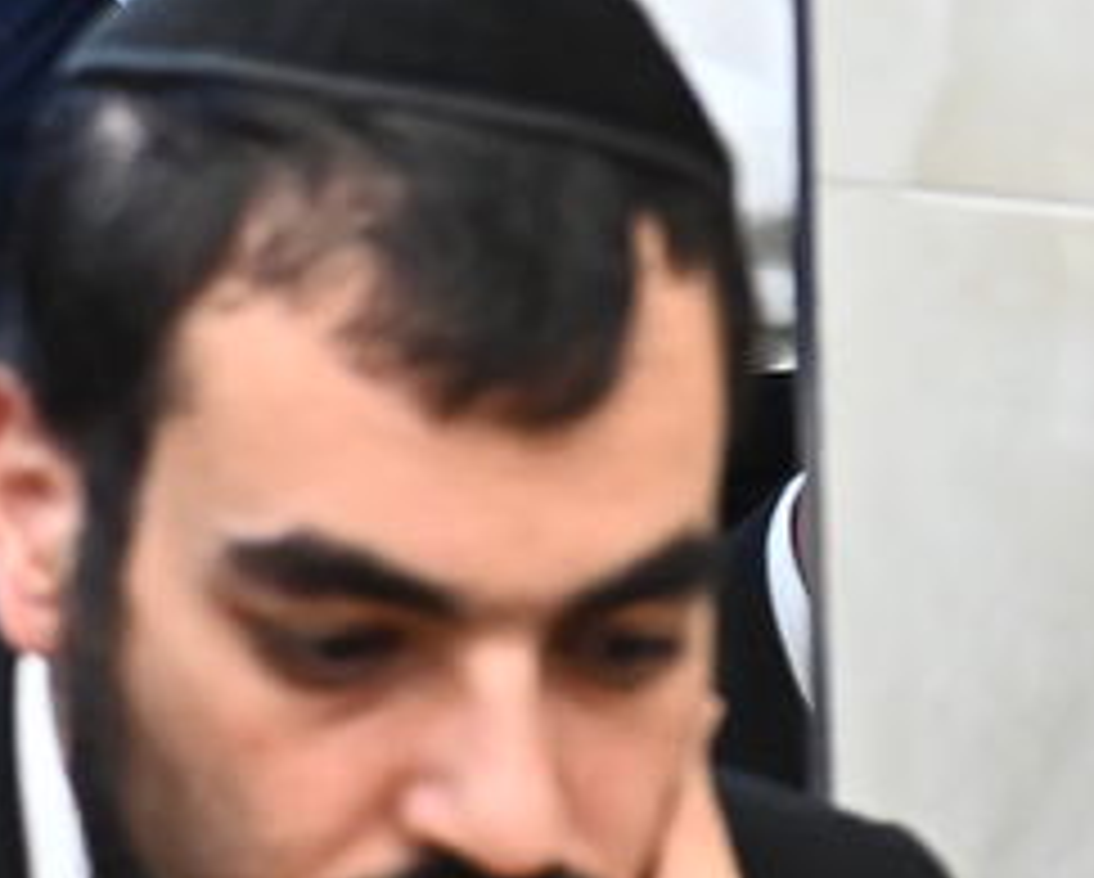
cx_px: -1472
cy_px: -369
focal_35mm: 378
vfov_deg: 4.1
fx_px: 12254
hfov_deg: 5.0
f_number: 4.5
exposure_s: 1/200
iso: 3200
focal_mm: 70
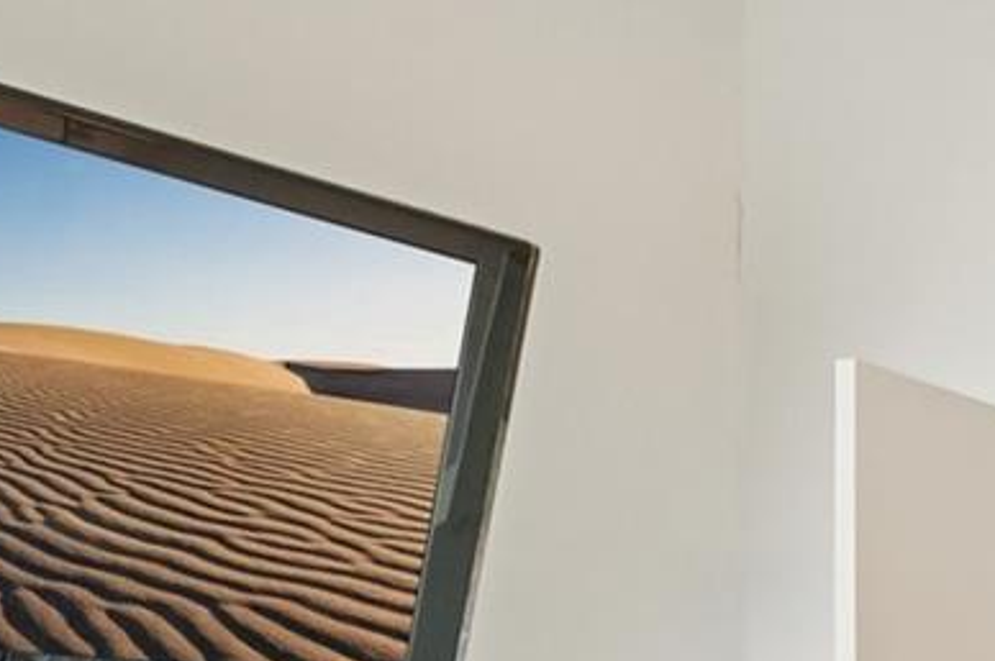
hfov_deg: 20.1
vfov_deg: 18.4
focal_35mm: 68
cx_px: 1849
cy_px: 892
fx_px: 1880
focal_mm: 16.5
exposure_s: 1/20
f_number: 8
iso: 400
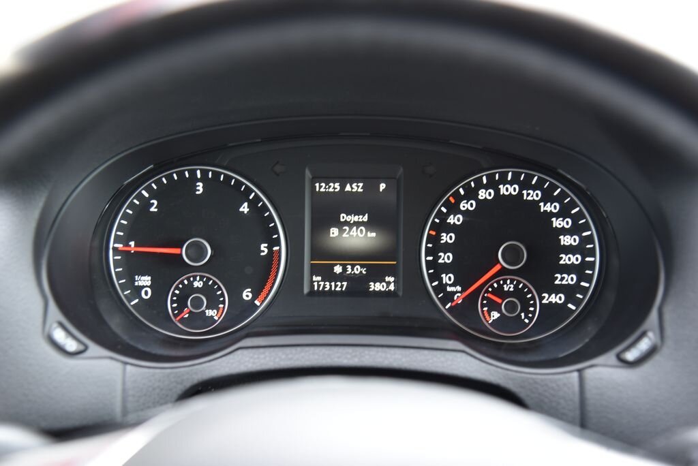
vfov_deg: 27.0
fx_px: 970
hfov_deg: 39.6
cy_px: 233
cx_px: 349
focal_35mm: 50
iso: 500
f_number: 4
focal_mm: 50
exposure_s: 1/8
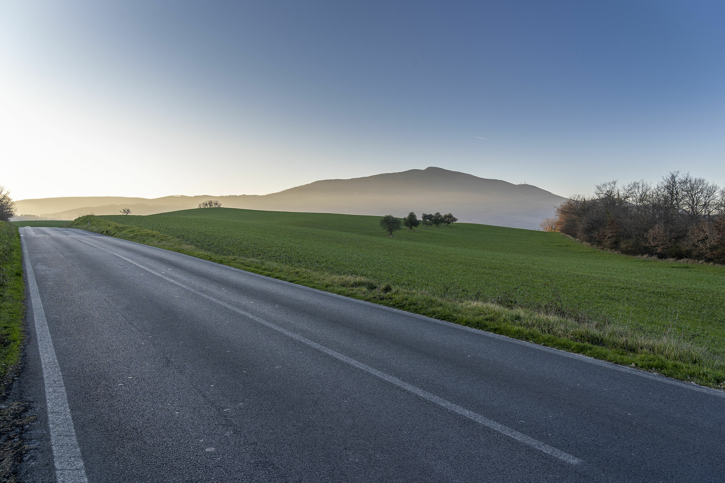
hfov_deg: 69.4
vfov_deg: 49.6
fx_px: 524
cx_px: 362
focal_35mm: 26
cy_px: 242
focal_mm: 26
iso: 100
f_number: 8
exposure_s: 1/50
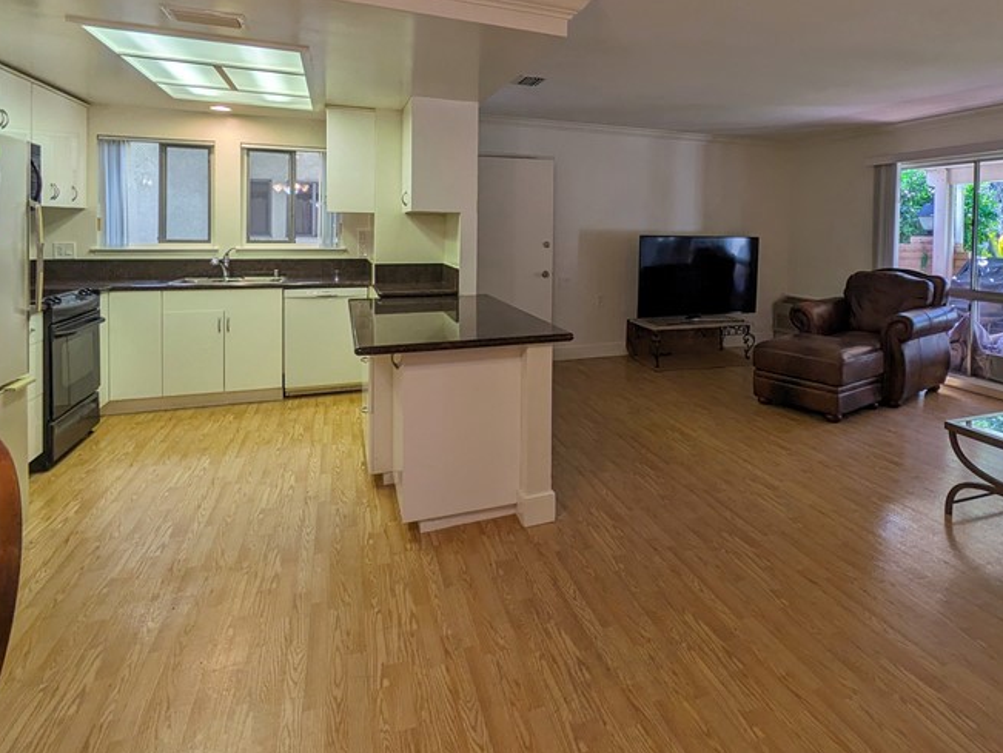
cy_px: 243
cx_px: 626
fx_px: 638
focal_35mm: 22
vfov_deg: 59.5
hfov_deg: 75.0
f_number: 2.2
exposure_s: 1/137
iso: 49
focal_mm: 1.83
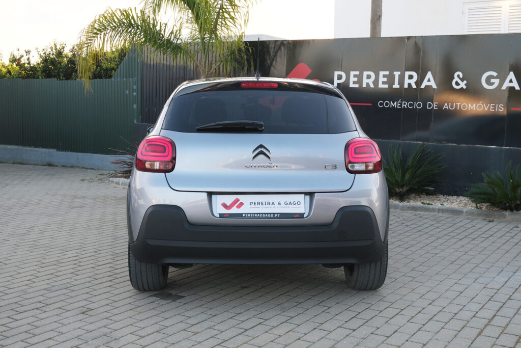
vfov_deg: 31.9
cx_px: 260
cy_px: 174
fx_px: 608
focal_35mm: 42
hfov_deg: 46.4
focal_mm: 28
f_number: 9
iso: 640
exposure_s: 1/100
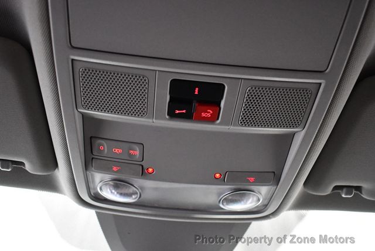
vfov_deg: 36.9
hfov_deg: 53.1
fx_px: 375
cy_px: 126
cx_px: 188
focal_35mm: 36
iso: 3200
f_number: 3.5
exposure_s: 1/60
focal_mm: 18
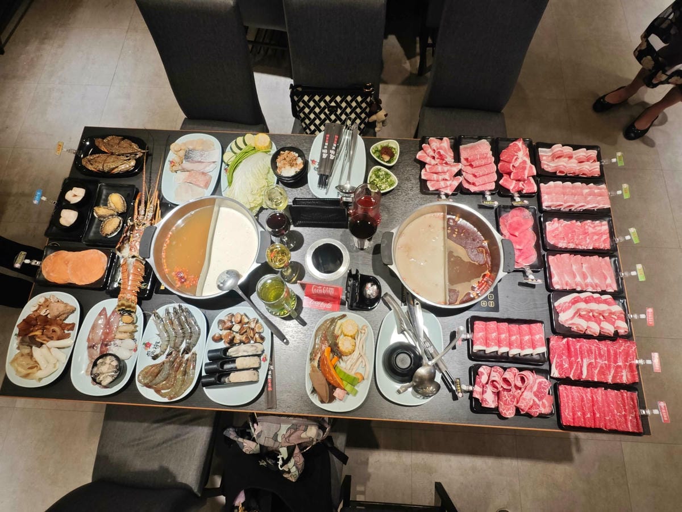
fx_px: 374
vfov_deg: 68.7
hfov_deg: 84.7
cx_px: 341
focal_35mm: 19
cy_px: 256
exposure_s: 1/120
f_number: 1.8
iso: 100
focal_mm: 2.03
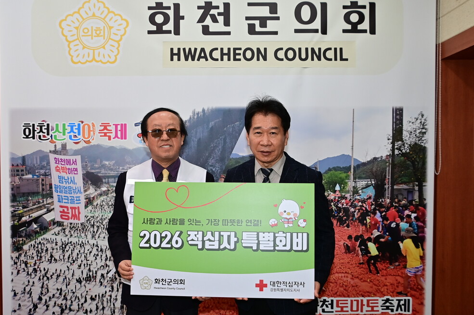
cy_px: 163
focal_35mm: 34
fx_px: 447
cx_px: 229
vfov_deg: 38.9
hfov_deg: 55.8
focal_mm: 21
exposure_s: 1/125
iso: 800
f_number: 5
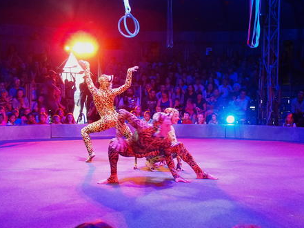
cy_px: 113
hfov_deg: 40.5
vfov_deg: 30.8
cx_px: 152
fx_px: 412
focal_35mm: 47
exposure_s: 1/60
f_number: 2.8
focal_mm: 9.8
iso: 1600
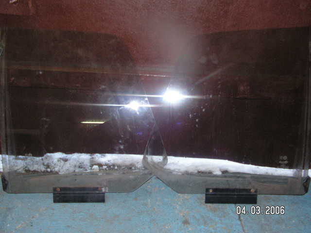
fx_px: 395
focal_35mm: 44
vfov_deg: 32.9
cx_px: 156
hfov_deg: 42.9
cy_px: 116
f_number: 3.2
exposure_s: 1/40
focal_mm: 7.4
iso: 200
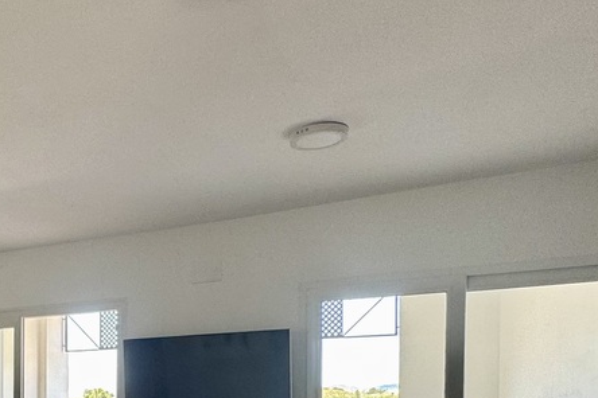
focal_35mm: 42
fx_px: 698
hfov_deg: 42.2
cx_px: 50
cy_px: 417
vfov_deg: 29.4
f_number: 2.2
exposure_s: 1/99
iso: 80
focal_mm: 2.22
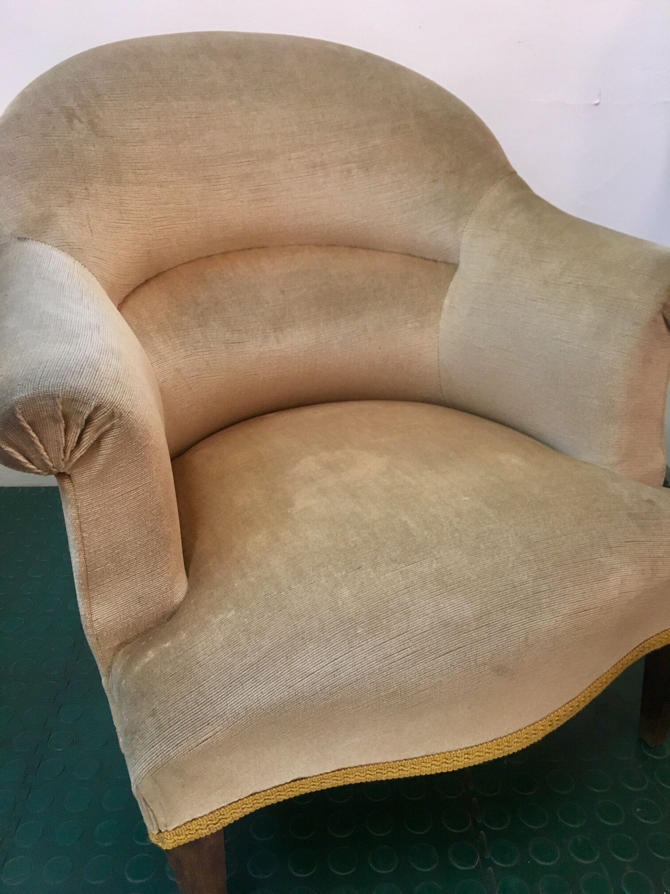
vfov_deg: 61.7
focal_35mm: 29
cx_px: 335
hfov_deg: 48.2
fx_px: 748
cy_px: 447
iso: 160
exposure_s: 1/33
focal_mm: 4.15
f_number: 2.2
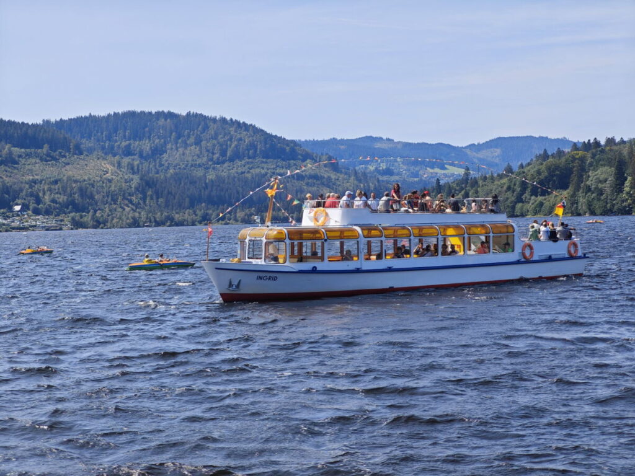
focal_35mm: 75
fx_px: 1376
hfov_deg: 26.0
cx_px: 318
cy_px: 238
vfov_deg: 19.6
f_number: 1.8
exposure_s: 1/2567
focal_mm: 12.28
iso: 50
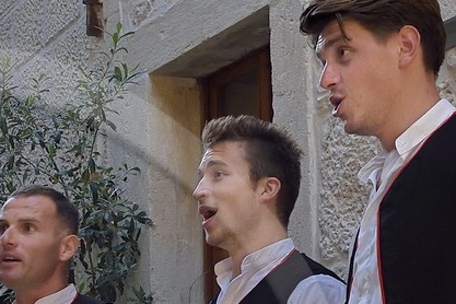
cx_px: -84
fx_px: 1165
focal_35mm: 92
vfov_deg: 13.7
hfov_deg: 20.7
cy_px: 494
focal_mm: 24
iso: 1600
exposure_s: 1/30
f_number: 4.5
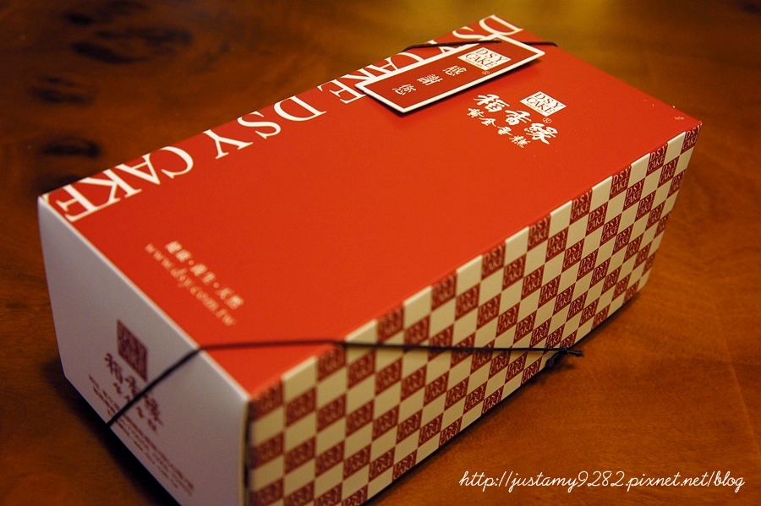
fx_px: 982
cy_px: 253
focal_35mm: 46
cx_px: 380
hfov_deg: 42.3
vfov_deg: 28.9
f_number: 5
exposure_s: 1/40
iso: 1600
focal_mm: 31
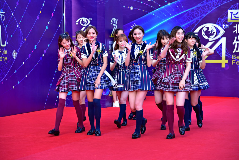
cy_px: 80
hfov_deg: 18.3
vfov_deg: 12.2
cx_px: 120
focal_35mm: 112
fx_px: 743
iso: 320
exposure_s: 1/125
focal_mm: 112
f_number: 5.6
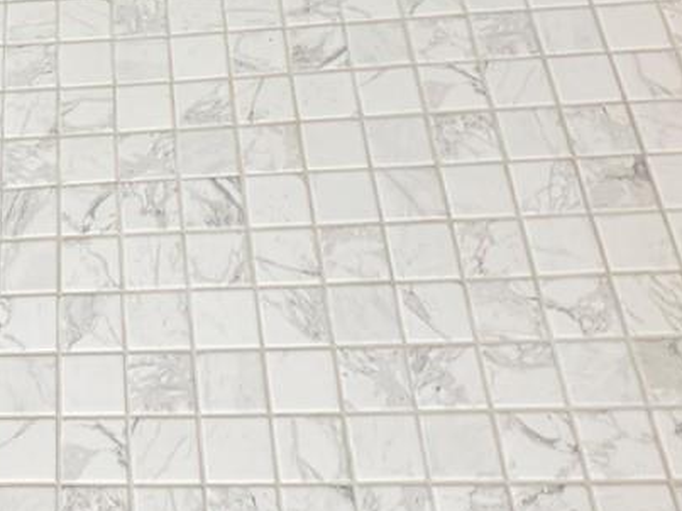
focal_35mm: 61
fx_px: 1201
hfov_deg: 29.1
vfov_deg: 23.2
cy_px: 19
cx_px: -42
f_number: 1.78
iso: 160
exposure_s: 1/60
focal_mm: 6.76
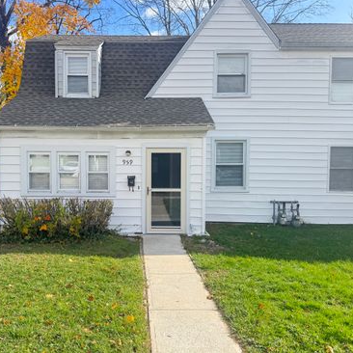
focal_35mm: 29
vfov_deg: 55.6
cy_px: 173
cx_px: 137
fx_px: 335
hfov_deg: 55.1
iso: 80
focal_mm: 6.76
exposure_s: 1/1425
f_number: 1.78
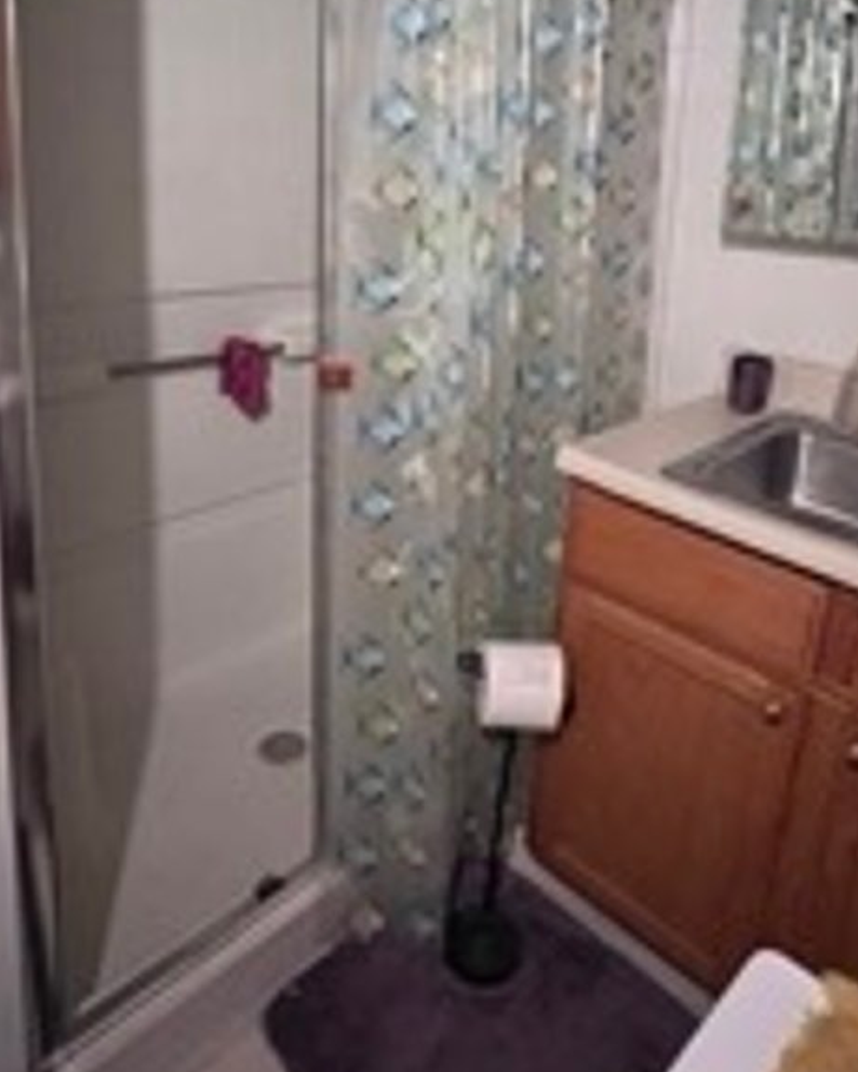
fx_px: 793
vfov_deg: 65.6
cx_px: 442
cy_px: 328
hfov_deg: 56.8
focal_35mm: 25
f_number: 1.8
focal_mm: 1.57
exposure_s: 1/40
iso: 1000
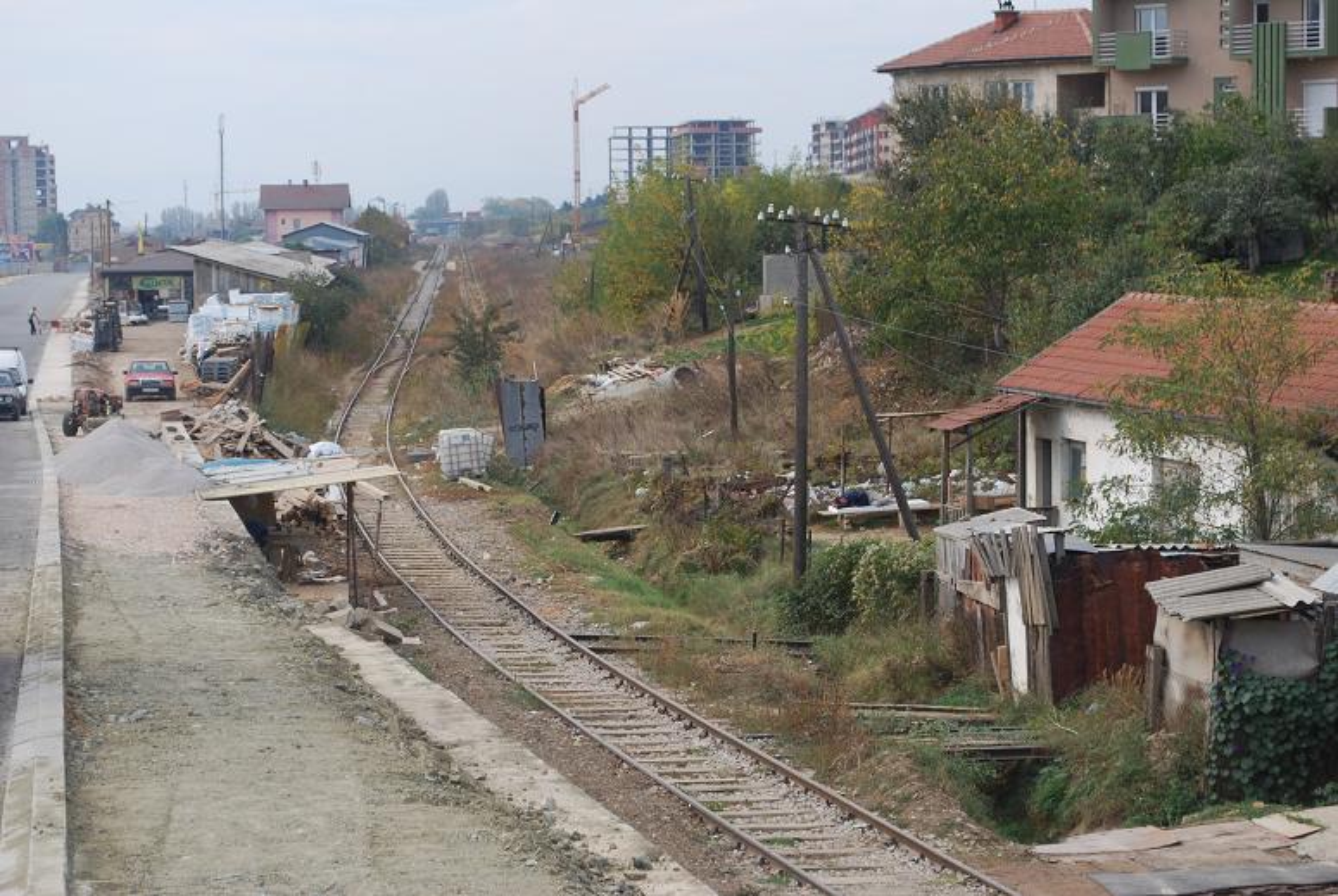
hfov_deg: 24.6
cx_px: 669
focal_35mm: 82
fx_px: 3070
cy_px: 448
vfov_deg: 16.6
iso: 100
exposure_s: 1/125
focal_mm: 55
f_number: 5.6
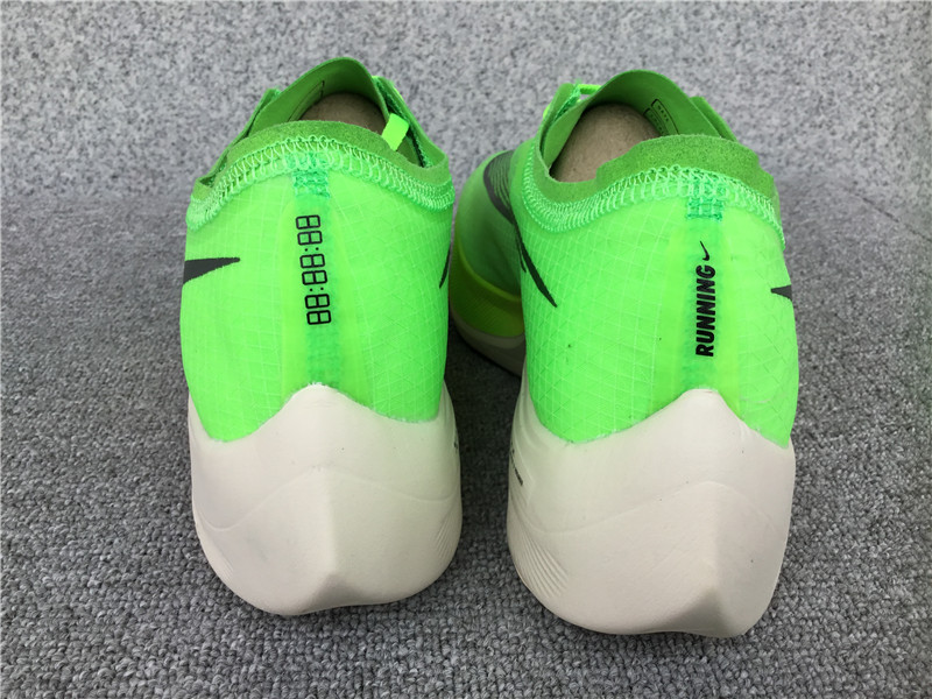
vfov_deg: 45.4
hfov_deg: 58.4
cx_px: 466
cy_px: 350
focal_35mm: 31
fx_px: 835
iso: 25
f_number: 2.4
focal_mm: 3.3
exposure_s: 1/543
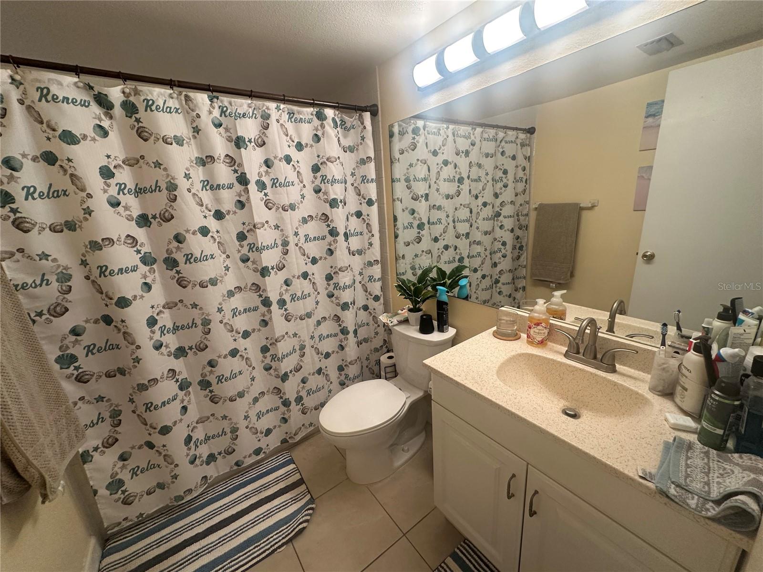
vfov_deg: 85.7
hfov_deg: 102.1
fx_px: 309
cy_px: 286
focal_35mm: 14
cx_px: 382
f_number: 2.2
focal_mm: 2.22
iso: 200
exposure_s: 1/120
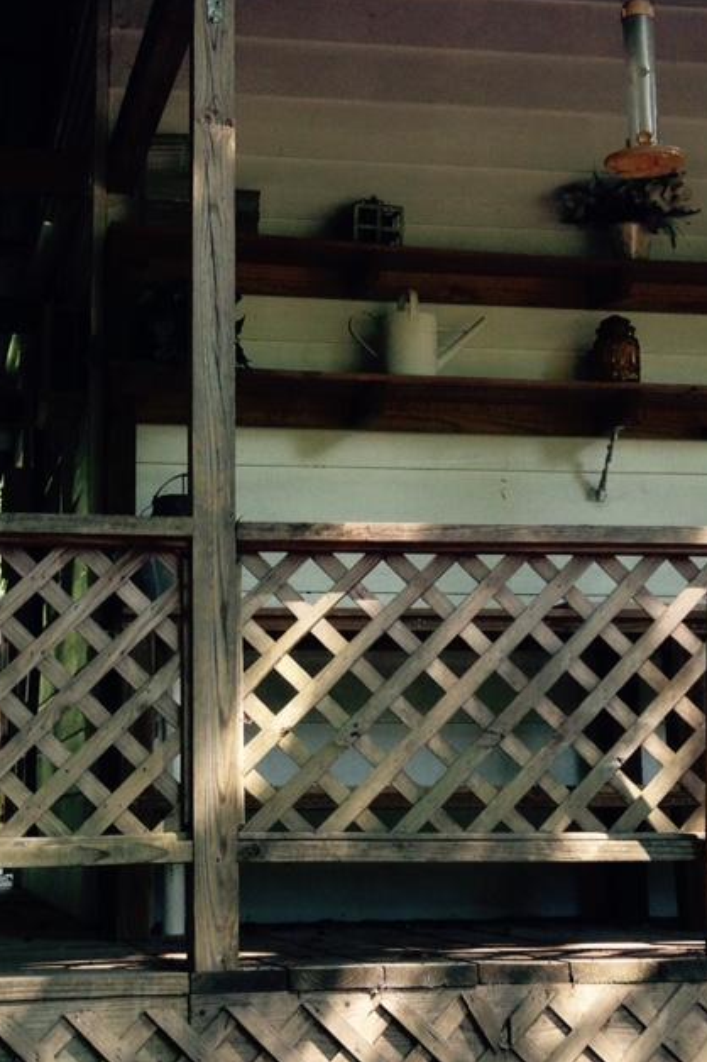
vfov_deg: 28.7
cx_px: 298
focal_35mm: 70
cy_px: 389
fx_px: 2064
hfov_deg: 19.4
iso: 80
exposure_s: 1/120
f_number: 2.4
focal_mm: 4.12
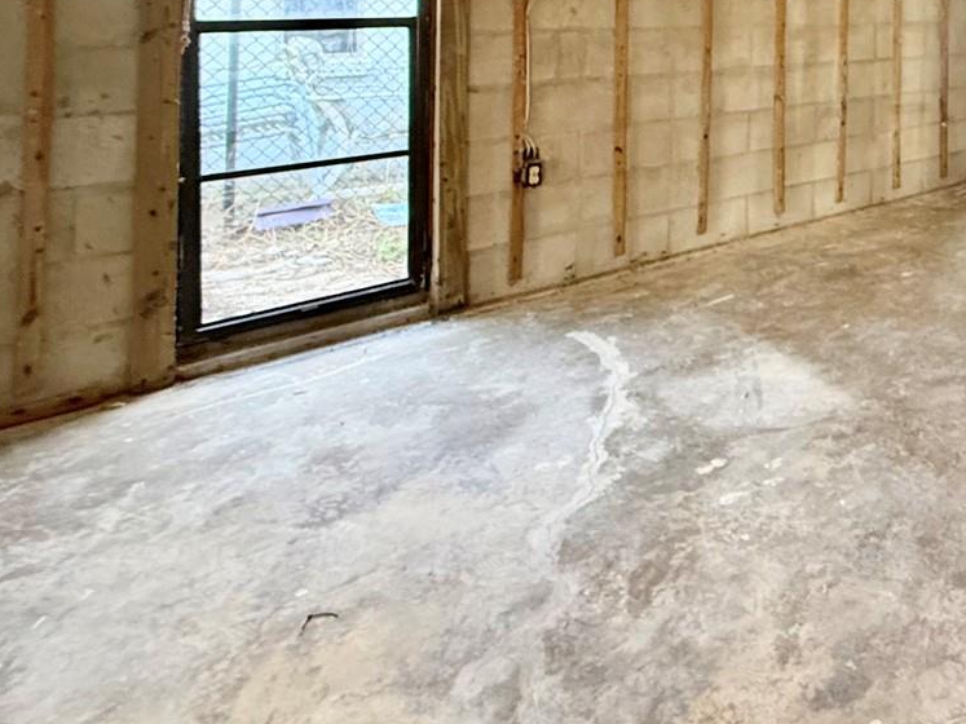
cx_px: 988
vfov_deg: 40.6
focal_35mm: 30
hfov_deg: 48.2
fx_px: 837
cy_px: -8
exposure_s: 1/99
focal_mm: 2.22
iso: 250
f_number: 2.2
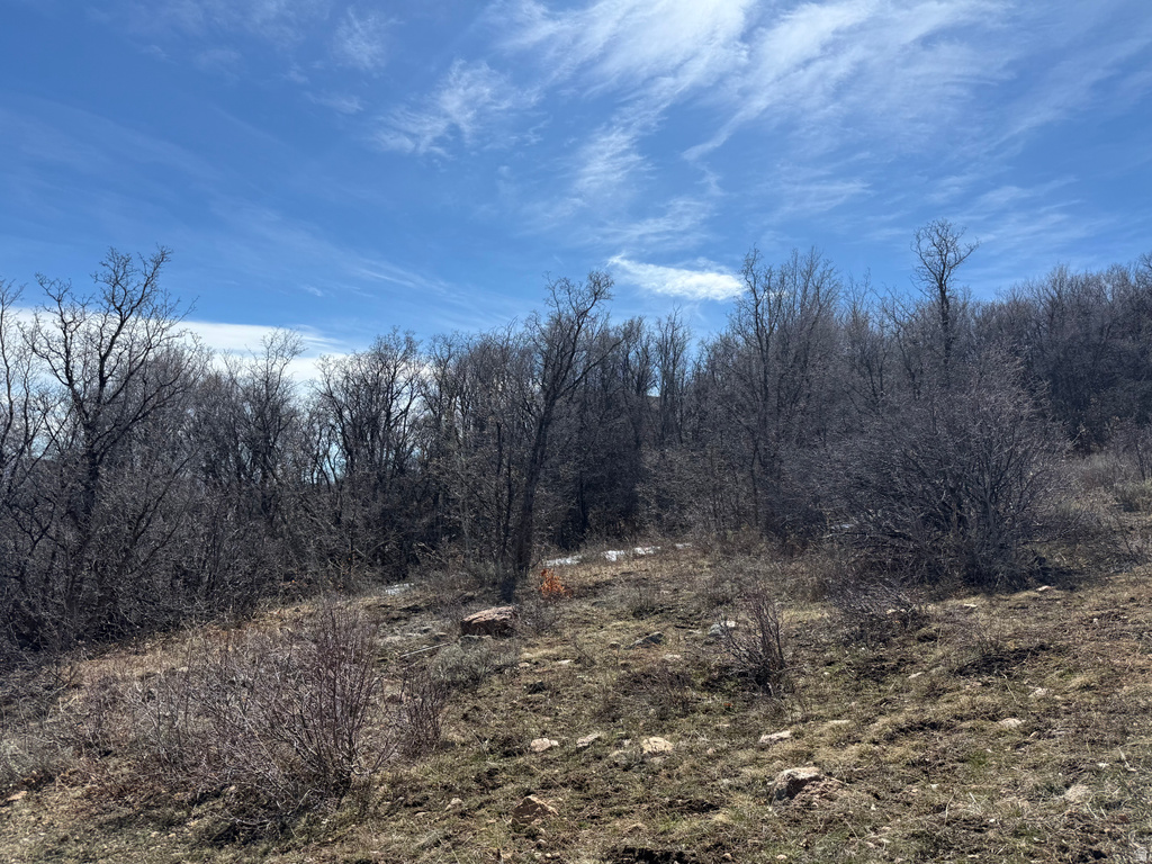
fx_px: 799
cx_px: 576
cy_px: 432
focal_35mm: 24
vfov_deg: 56.8
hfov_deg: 71.6
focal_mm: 6.76
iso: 80
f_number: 1.78
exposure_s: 1/5714
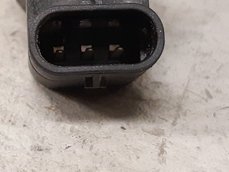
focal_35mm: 47
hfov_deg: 40.1
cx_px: 81
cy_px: 42
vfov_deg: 30.3
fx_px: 311
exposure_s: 1/50
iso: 320
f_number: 1.7
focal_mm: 3.93
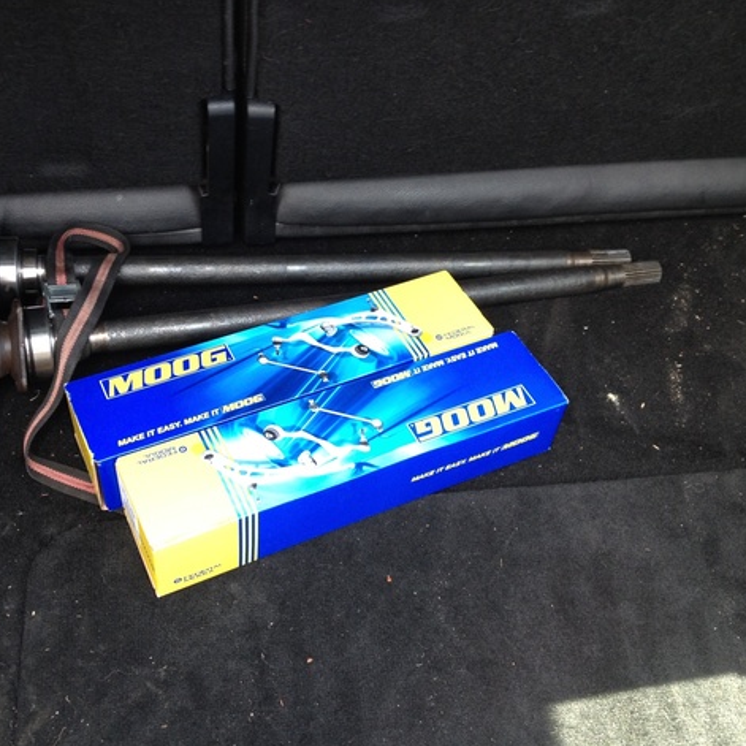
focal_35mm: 42
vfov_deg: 40.0
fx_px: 1024
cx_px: 304
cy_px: 374
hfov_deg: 39.9
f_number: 2.4
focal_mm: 4.28
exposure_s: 1/60
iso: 64
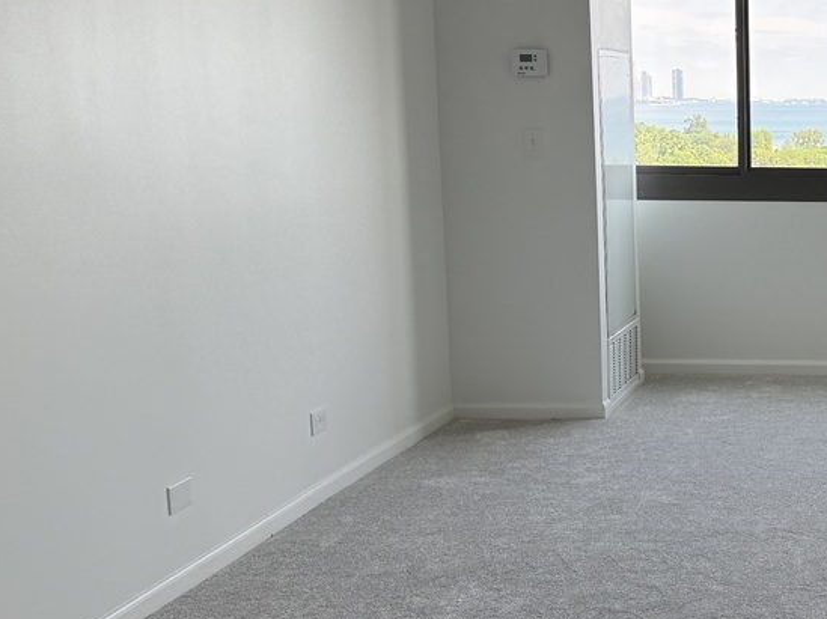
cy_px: 343
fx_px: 1504
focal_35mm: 63
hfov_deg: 28.0
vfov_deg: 23.2
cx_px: 911
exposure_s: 1/473
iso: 100
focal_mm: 6.76
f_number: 1.78
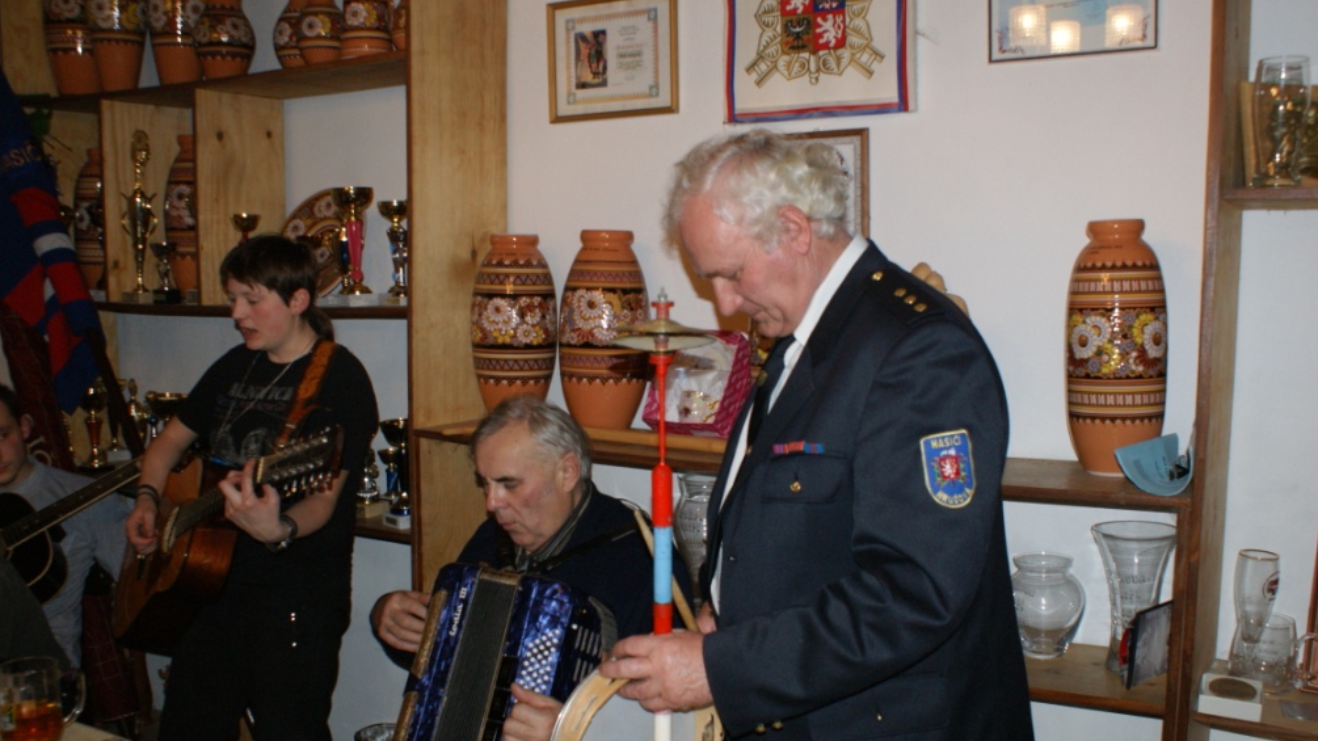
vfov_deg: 36.6
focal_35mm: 32
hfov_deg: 61.0
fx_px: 1118
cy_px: 407
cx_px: 657
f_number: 5.6
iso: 400
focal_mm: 20
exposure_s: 1/60
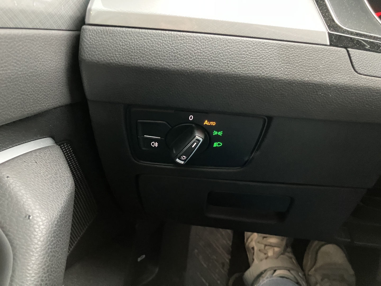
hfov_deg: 63.4
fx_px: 308
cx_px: 190
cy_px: 143
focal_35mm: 28
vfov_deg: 49.7
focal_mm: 3.99
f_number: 1.8
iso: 640
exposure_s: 1/23
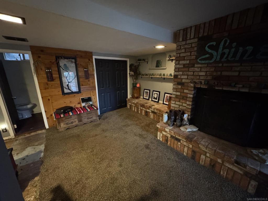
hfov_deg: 102.1
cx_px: 134
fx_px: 108
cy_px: 100
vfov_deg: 85.7
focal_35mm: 14
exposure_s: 1/24
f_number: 2.2
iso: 2000
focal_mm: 2.22
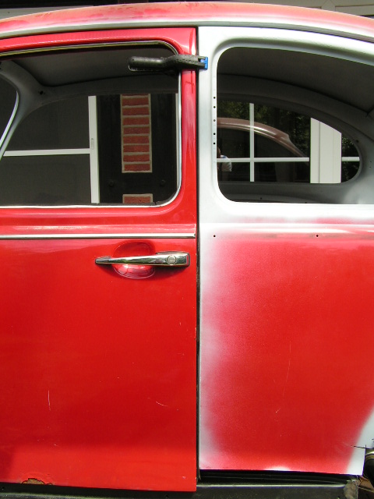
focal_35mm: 38
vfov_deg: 49.0
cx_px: 187
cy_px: 250
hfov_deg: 37.7
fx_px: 547
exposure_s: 1/125
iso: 50
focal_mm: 6.3
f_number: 5.6
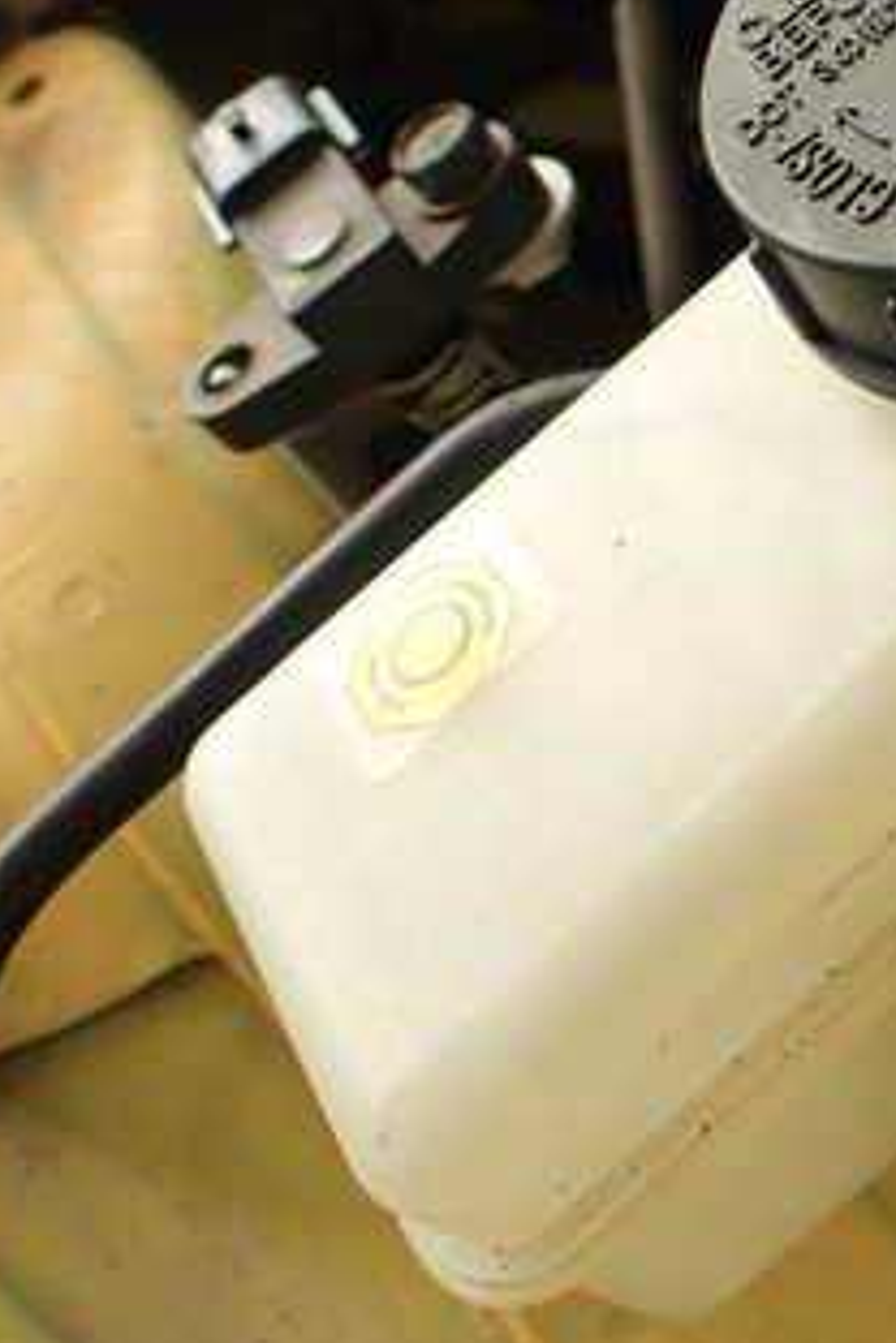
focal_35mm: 50
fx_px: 1867
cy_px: 551
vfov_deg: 39.5
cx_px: 974
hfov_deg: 25.2
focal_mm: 4.5
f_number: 2.8
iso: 100
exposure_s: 1/125
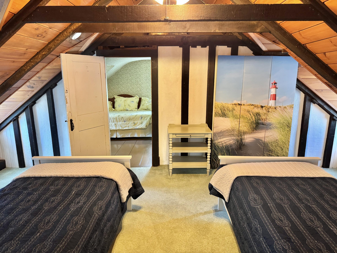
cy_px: 126
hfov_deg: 71.6
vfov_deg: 56.8
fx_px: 234
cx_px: 168
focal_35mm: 24
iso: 500
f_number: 1.78
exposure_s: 1/60
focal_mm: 6.76
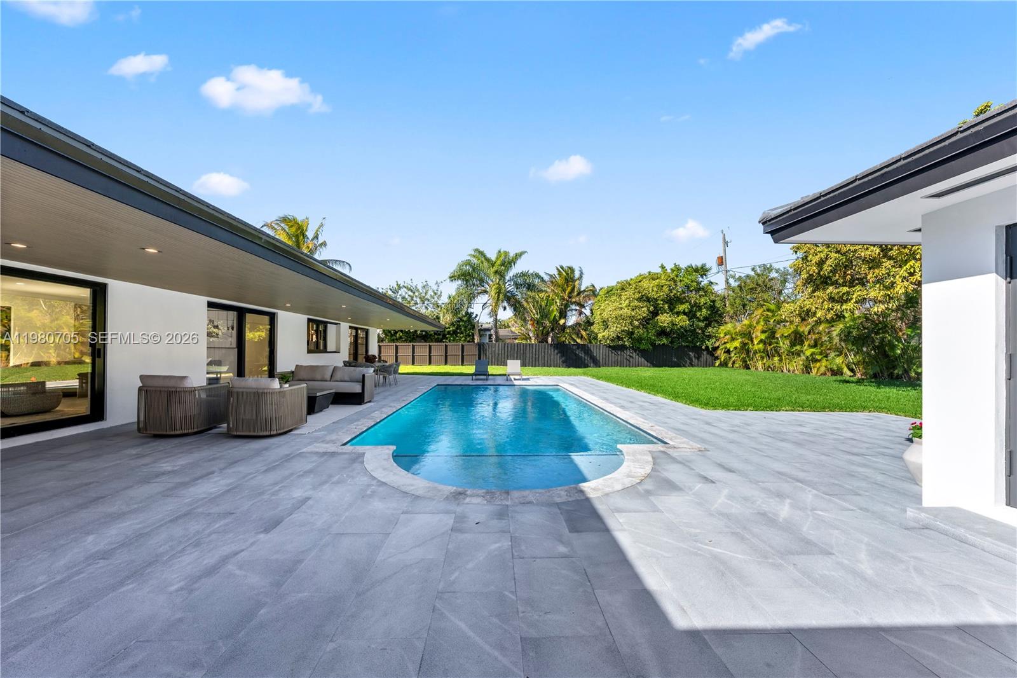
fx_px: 367
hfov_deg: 108.3
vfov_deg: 85.4
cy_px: 339
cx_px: 508
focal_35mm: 13
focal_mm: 13
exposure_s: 1/100
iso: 200
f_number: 8
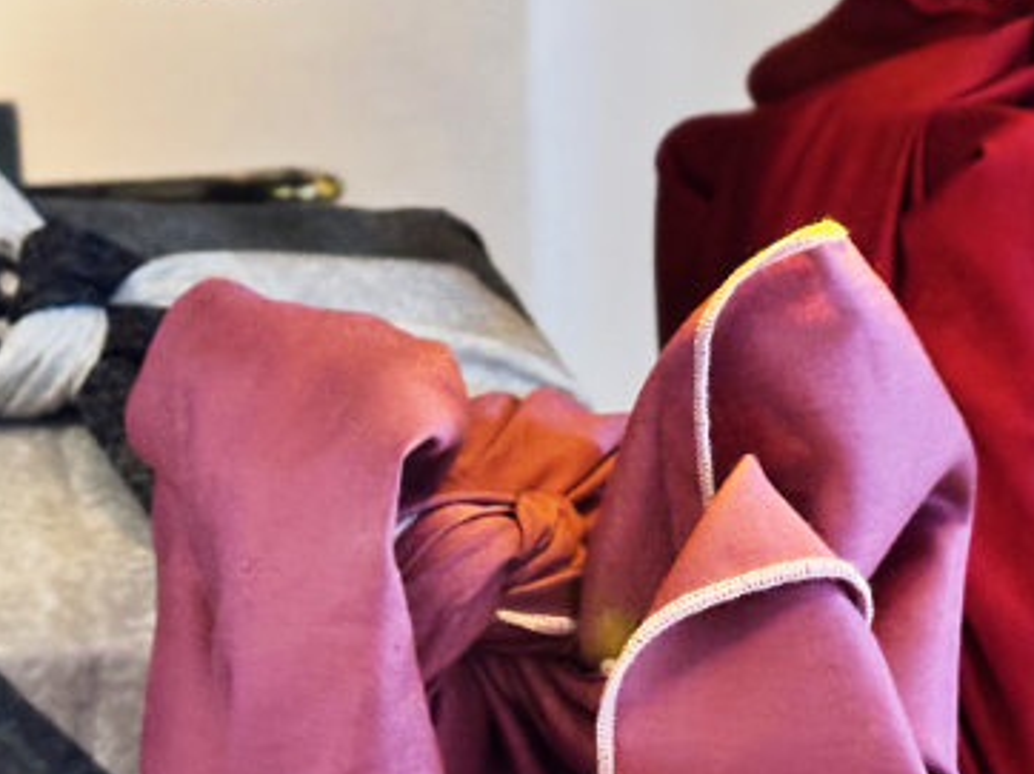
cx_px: 531
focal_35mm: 115
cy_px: 200
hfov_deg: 17.1
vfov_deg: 12.8
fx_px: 3433
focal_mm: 6
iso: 400
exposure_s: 1/20
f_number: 1.6
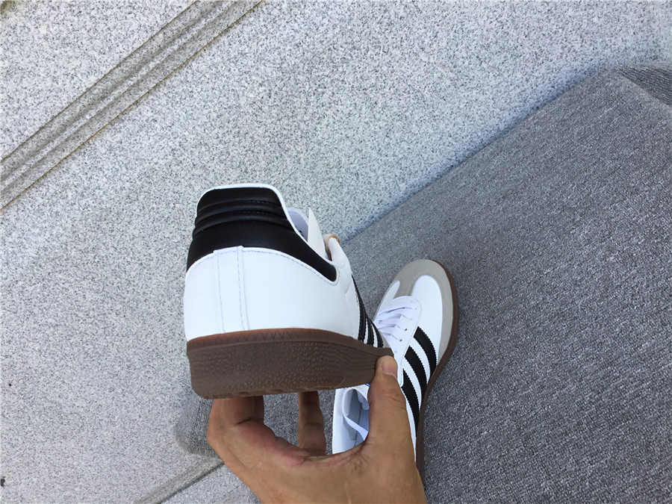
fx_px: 602
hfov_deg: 58.4
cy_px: 252
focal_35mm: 31
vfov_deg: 45.4
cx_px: 336
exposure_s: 1/200
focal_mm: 3.3
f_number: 2.4
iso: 25
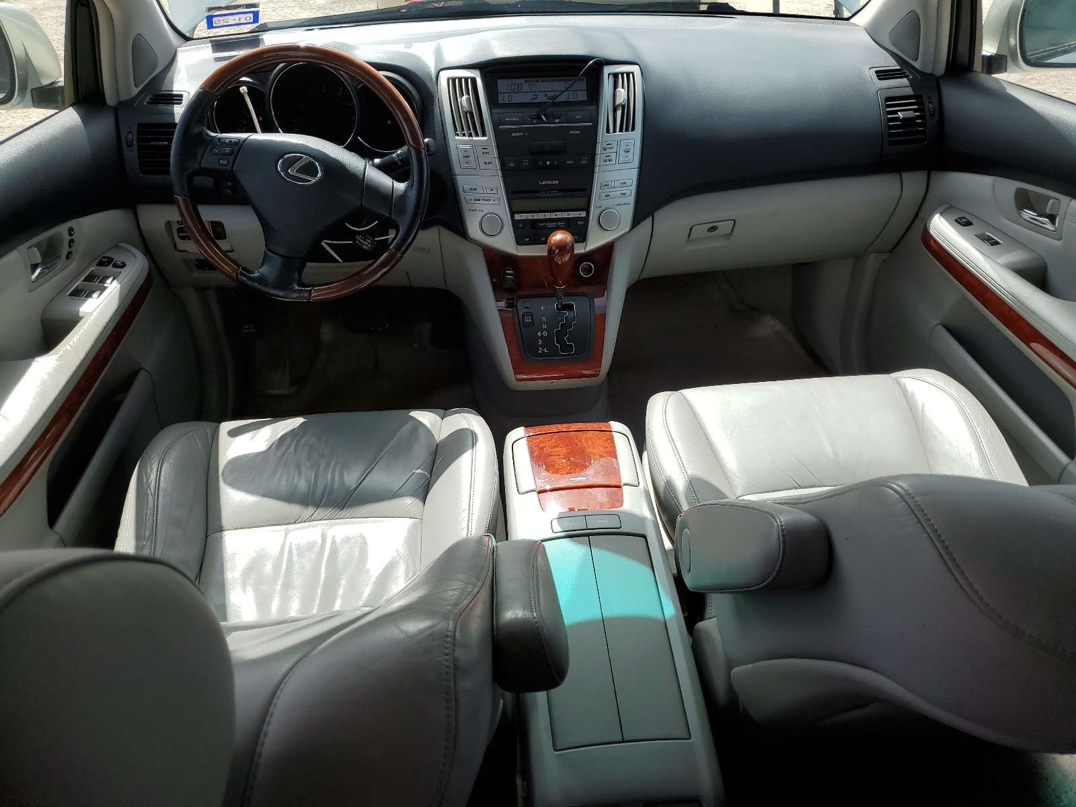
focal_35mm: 26
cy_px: 404
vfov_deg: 53.1
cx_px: 538
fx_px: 808
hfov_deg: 67.3
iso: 50
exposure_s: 1/1667
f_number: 1.5
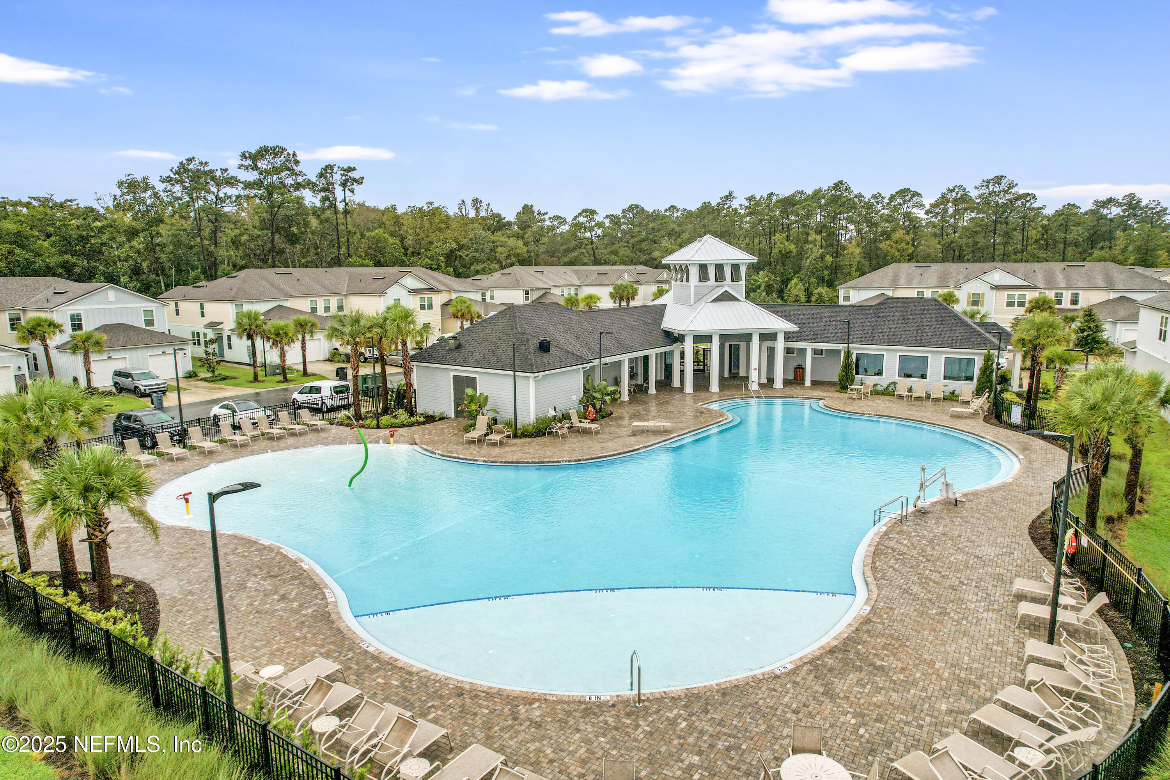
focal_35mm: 22
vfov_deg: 57.2
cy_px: 390
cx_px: 585
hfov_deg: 78.6
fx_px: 715
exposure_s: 1/1600
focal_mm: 8.38
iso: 120
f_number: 2.8
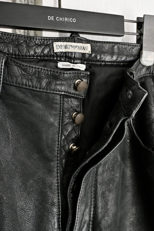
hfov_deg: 39.2
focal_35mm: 34
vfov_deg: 56.1
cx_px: 77
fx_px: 217
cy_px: 116
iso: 1250
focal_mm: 22.5
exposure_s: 1/60
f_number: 5
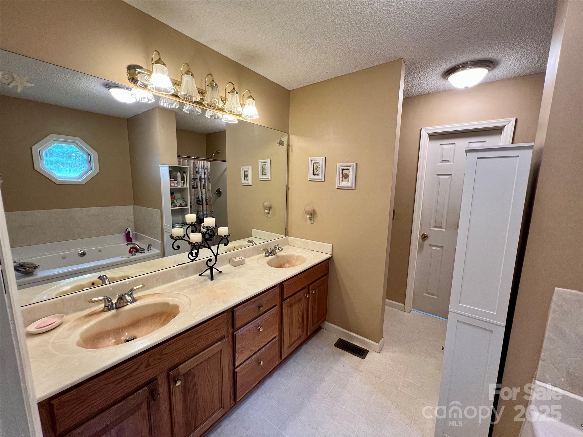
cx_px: 292
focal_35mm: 13
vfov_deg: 89.9
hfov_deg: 106.2
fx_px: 219
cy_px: 218
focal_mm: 1.57
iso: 160
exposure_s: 1/120
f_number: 1.8
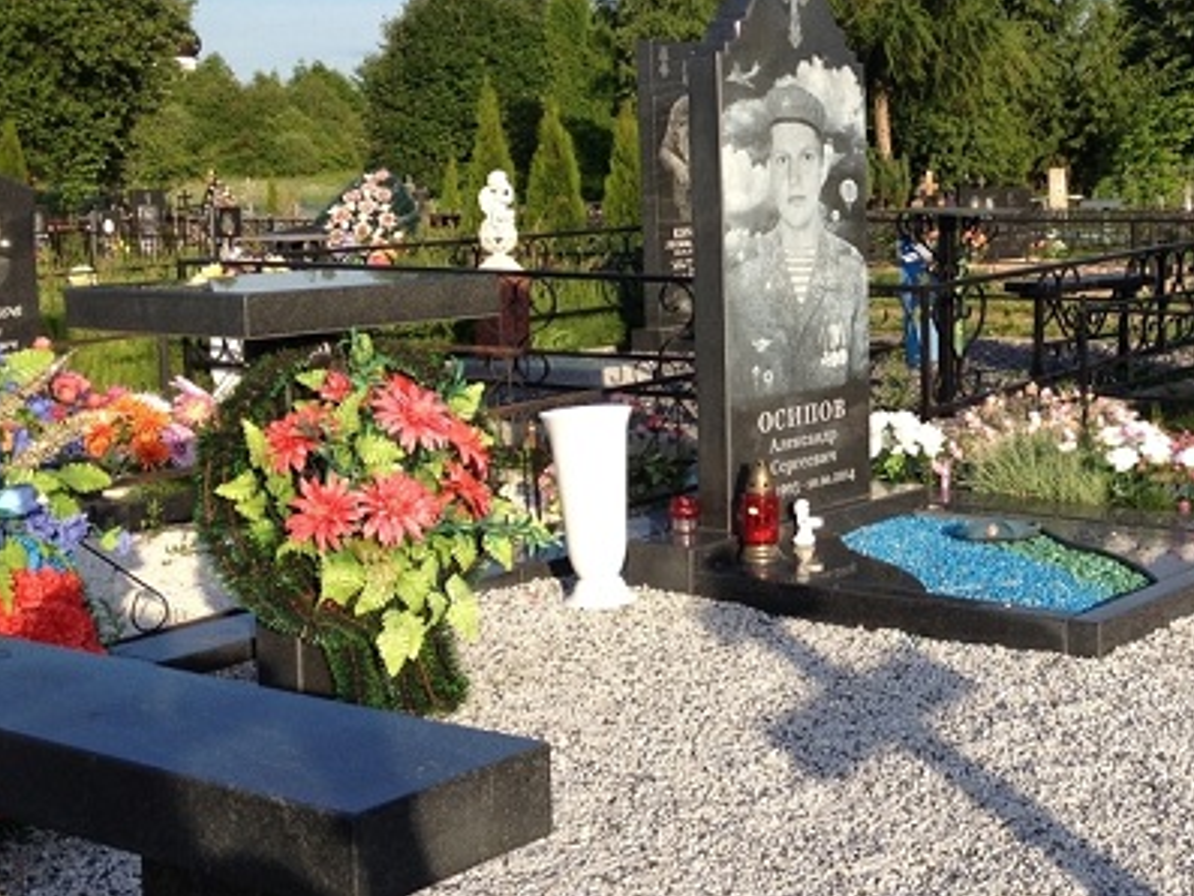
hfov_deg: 31.7
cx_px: 983
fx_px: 2036
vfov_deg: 24.8
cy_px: 373
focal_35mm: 59
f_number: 2.4
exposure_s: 1/1042
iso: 50
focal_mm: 4.28
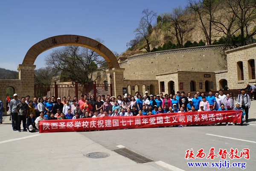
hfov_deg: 67.4
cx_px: 128
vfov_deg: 47.9
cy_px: 86
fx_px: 192
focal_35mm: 27
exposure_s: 1/125
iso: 100
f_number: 14
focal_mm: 18
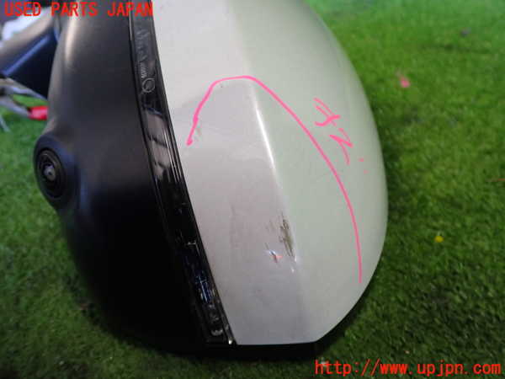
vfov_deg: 46.8
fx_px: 438
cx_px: 252
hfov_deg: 60.0
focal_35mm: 30
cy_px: 190
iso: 400
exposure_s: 1/80
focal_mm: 5.4
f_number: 2.3
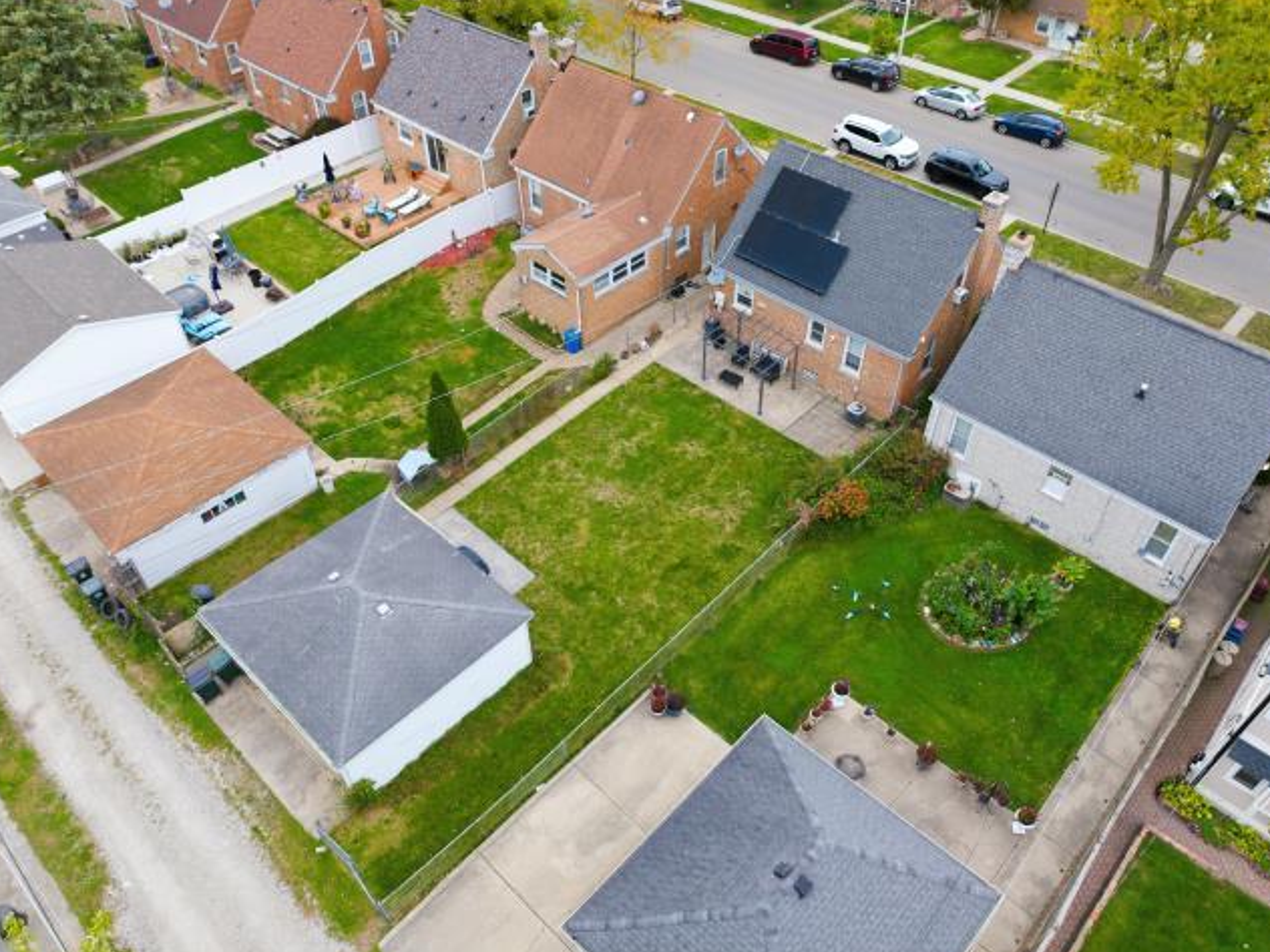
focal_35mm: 25
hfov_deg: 69.4
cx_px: 644
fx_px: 917
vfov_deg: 54.9
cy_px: 473
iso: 100
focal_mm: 12.3
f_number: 2.8
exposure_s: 1/40
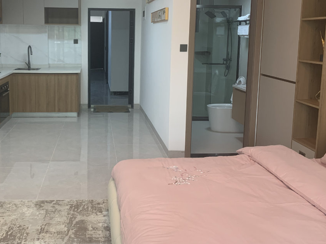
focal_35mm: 37
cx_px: 113
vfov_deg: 38.2
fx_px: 348
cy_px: 81
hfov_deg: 49.4
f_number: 1.8
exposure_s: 1/121
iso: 80
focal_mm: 4.2
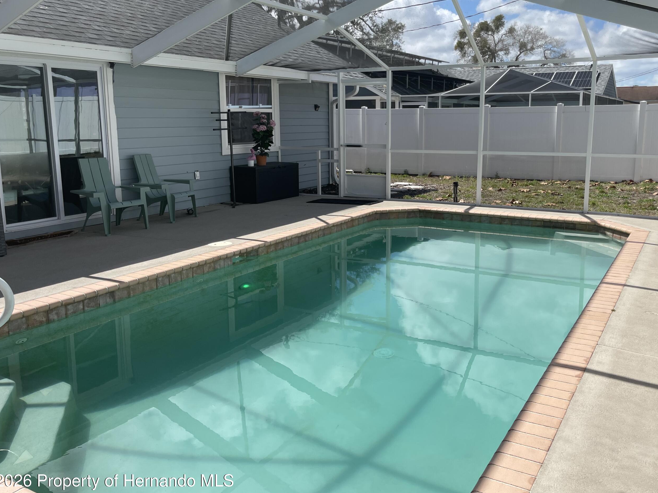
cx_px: 376
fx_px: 570
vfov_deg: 46.7
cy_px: 212
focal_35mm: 30
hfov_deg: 59.7
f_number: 1.6
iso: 32
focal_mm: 5.1
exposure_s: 1/2924
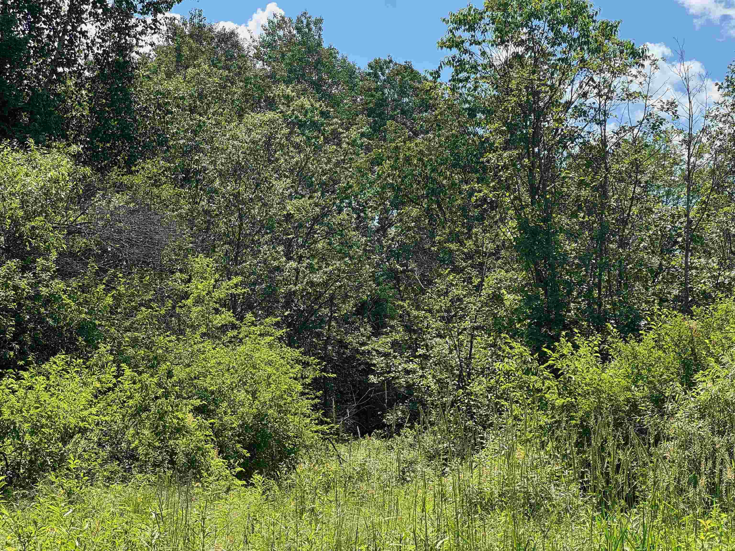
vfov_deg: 19.1
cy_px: 276
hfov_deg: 25.3
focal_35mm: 77
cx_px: 368
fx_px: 1635
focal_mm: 9
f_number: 2.8
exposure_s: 1/511
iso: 25
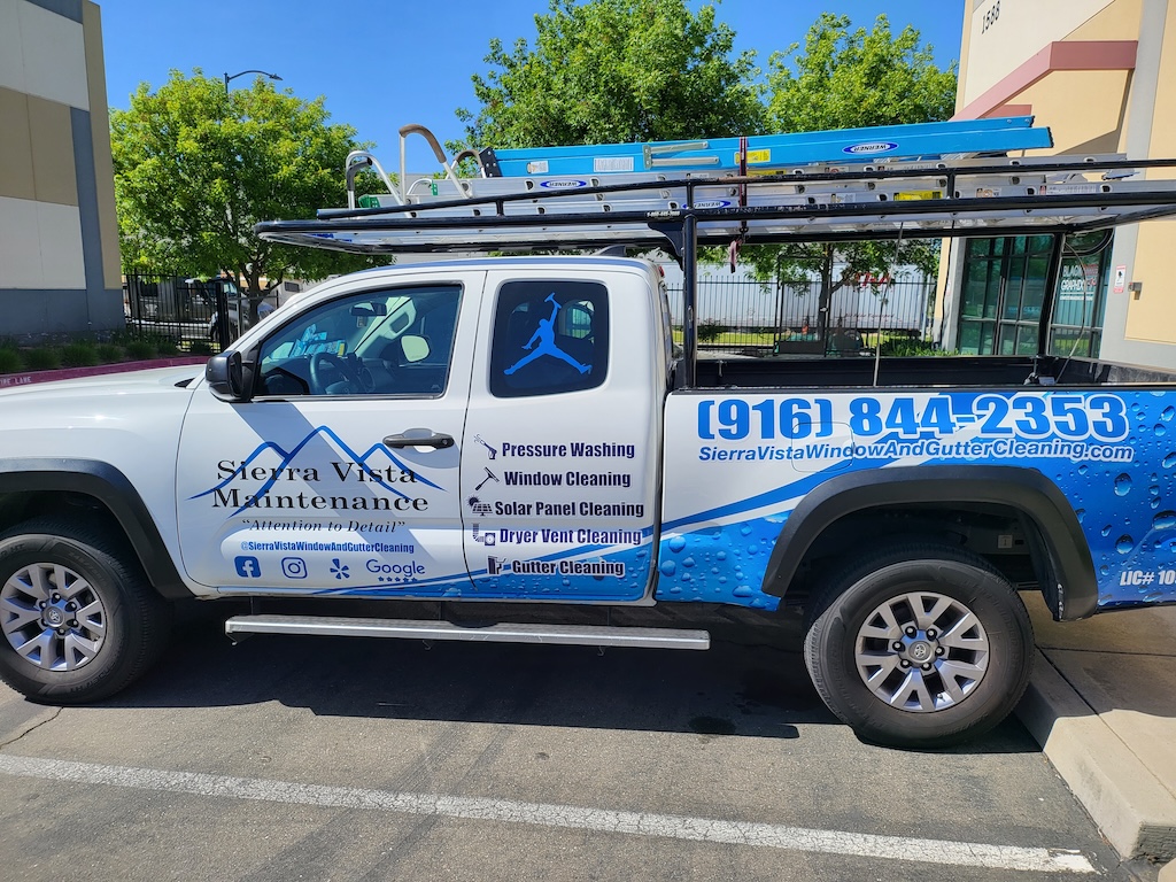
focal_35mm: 24
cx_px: 588
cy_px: 441
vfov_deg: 56.8
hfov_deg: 71.6
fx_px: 815
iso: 40
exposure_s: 1/1957
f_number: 1.8
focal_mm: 5
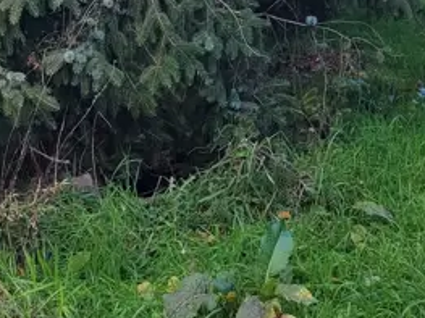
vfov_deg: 13.3
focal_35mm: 99
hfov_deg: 19.8
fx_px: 1215
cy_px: -268
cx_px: 280
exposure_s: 1/265
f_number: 1.8
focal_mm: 5.4
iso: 40
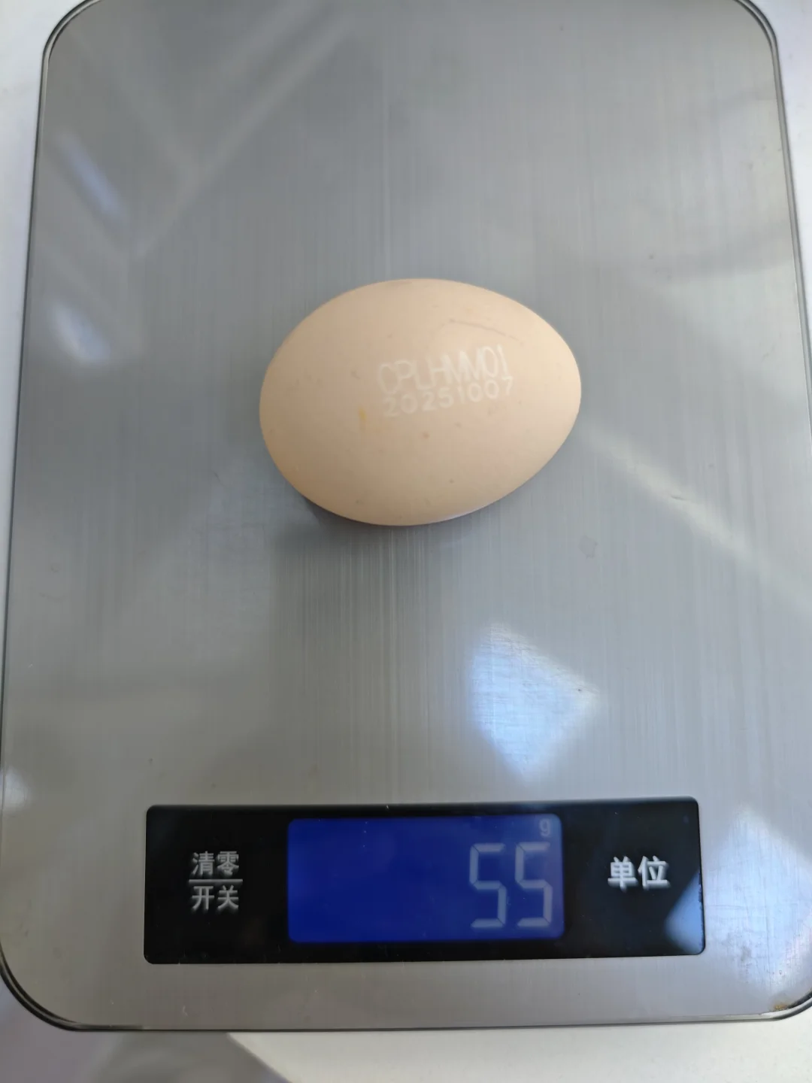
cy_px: 542
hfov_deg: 58.9
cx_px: 406
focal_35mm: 23
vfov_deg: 73.9
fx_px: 719
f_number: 1.63
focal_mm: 8.72
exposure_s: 1/100
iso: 320
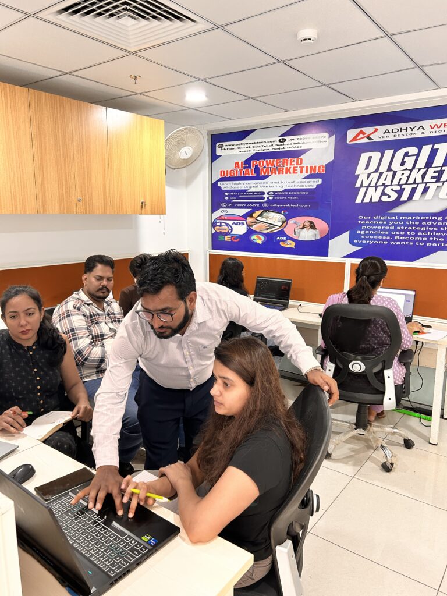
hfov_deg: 53.1
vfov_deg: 67.3
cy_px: 298
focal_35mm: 26
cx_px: 224
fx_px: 448
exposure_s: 1/50
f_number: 1.5
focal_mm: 5.7
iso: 160
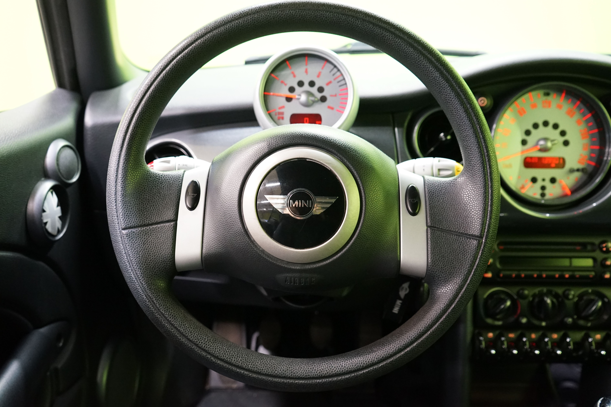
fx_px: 526
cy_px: 204
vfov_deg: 42.3
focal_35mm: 31
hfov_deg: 60.3
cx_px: 306
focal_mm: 31
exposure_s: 1/20
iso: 4000
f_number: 5
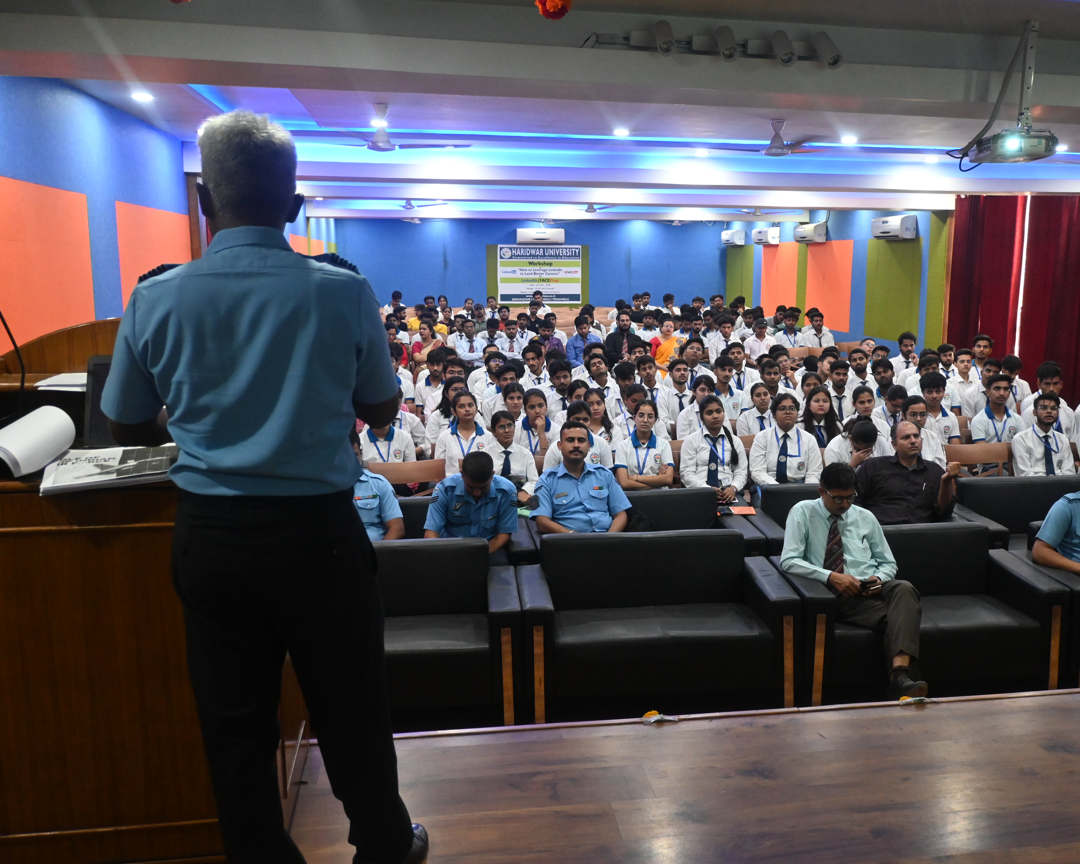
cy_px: 433
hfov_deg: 53.6
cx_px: 622
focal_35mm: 33
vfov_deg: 44.2
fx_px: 1064
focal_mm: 19.5
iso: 2800
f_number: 3.8
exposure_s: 1/125
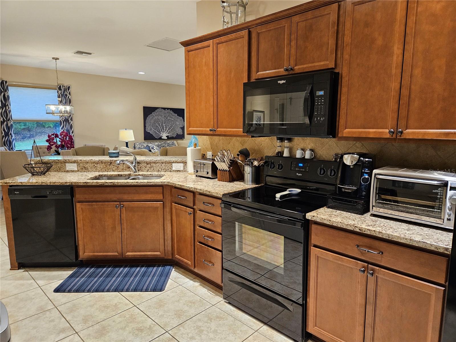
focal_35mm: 23
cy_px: 171
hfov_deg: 73.9
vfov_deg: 58.9
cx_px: 228
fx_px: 303
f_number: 1.8
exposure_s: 1/120
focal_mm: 5.4
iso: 400
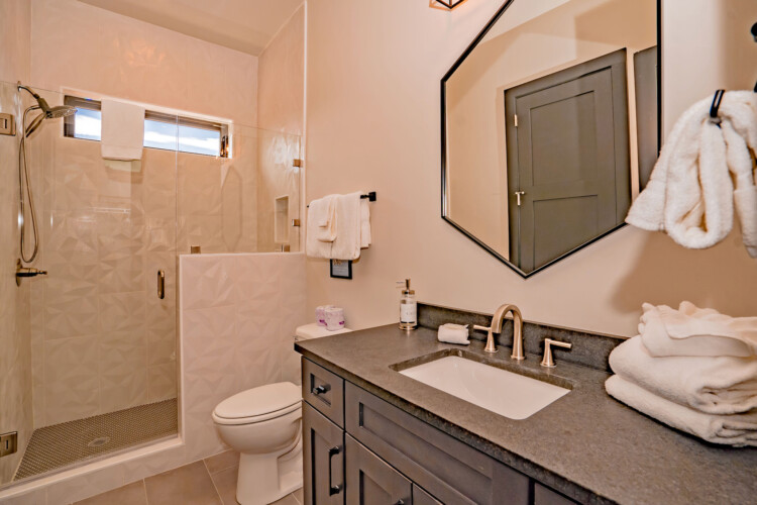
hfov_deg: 96.7
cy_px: 252
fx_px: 336
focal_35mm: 16
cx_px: 378
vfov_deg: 73.7
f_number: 6.3
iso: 200
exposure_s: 1/200
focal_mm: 16
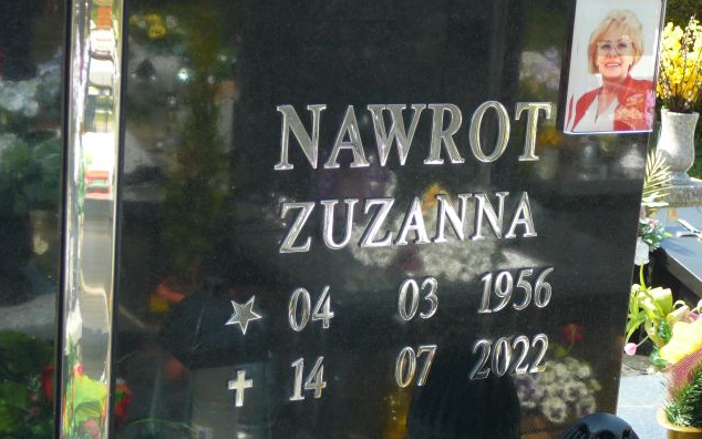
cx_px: 351
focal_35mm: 76
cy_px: 220
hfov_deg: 27.1
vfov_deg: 17.2
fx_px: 1454
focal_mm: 10.5
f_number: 3.7
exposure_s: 1/160
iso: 80
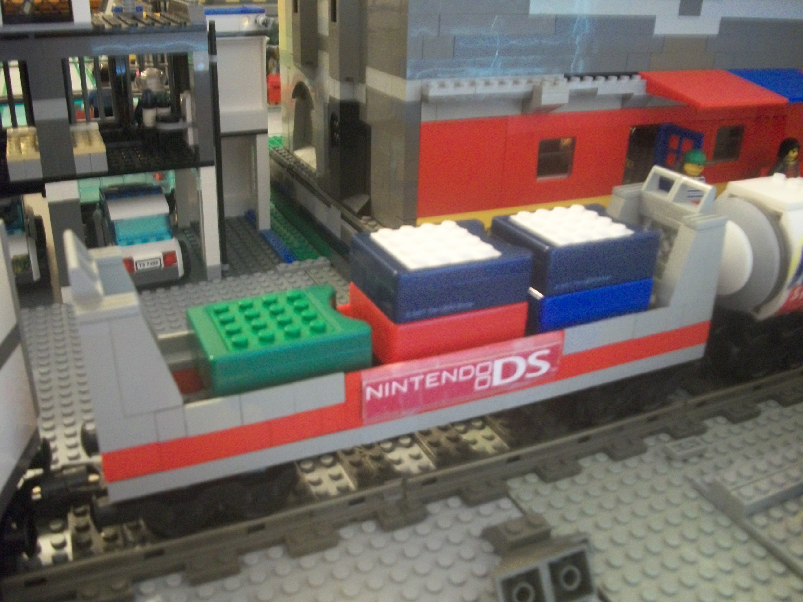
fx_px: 742
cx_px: 402
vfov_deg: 44.2
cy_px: 301
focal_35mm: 32
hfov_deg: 56.8
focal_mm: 5.7
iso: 420
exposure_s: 1/8
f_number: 2.9
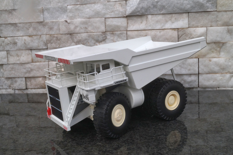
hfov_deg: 46.4
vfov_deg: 31.9
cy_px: 78
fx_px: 272
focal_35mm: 42
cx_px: 116
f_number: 25
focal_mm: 28
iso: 640
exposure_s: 1/60
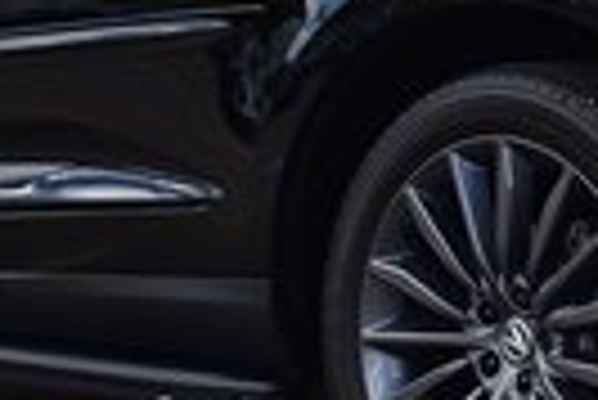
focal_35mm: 173
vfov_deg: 7.7
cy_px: -288
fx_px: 2877
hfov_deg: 11.8
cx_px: 535
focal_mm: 24
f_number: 6.3
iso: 100
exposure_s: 1/160
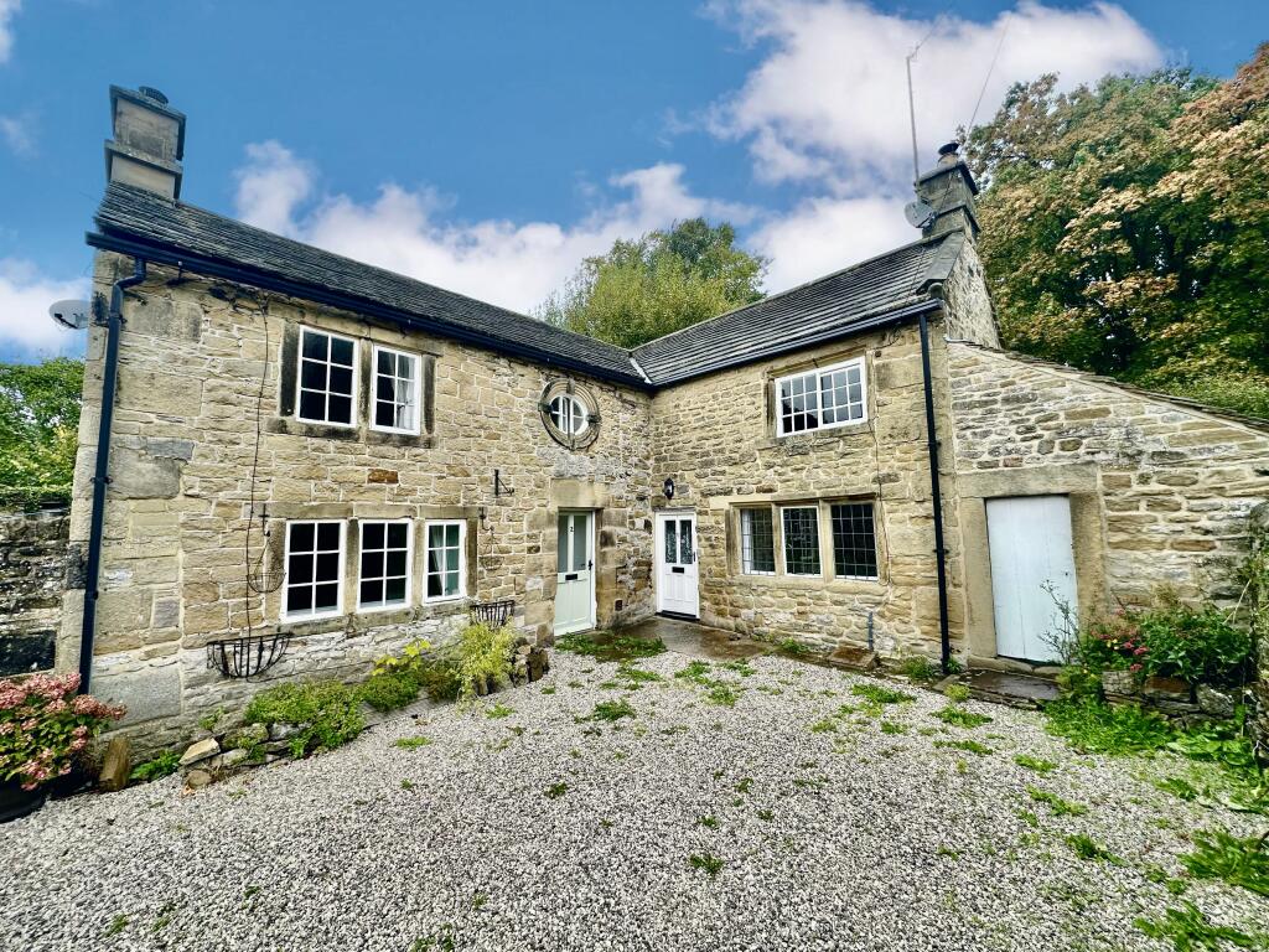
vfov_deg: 85.7
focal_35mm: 14
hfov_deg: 102.1
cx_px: 634
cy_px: 476
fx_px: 513
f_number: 2.2
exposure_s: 1/186
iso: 40
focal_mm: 2.22
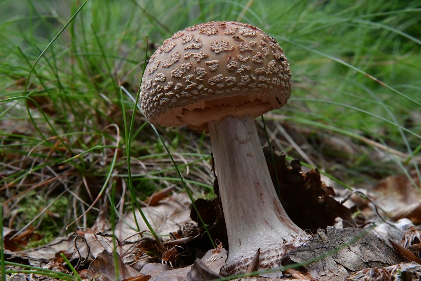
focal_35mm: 120
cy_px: 140
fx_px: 1403
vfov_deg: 11.4
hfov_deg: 17.1
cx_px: 210
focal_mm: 80
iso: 4000
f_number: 18
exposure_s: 1/320
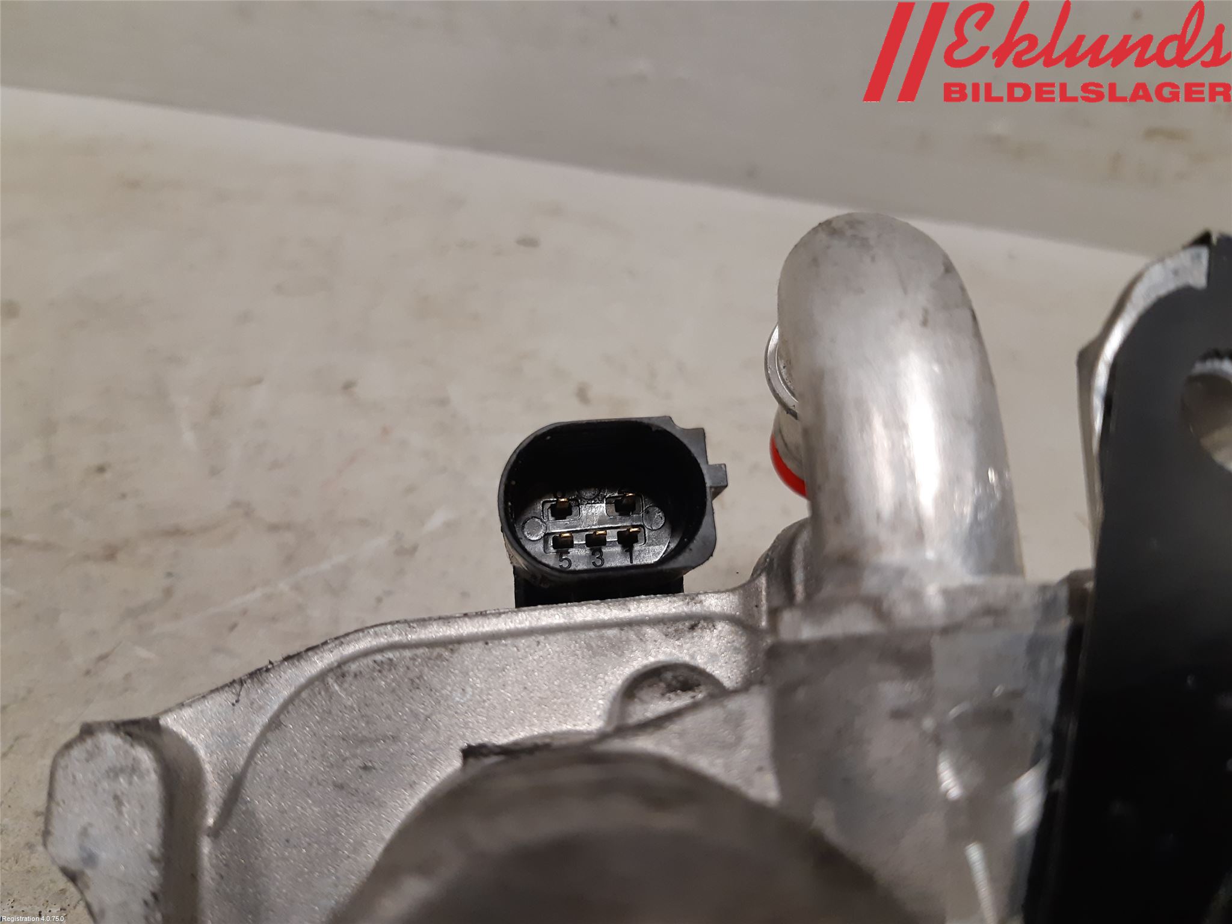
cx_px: 616
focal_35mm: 26
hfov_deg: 67.3
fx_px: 925
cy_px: 462
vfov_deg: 53.1
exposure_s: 1/50
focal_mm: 3.93
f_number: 1.7
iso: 200
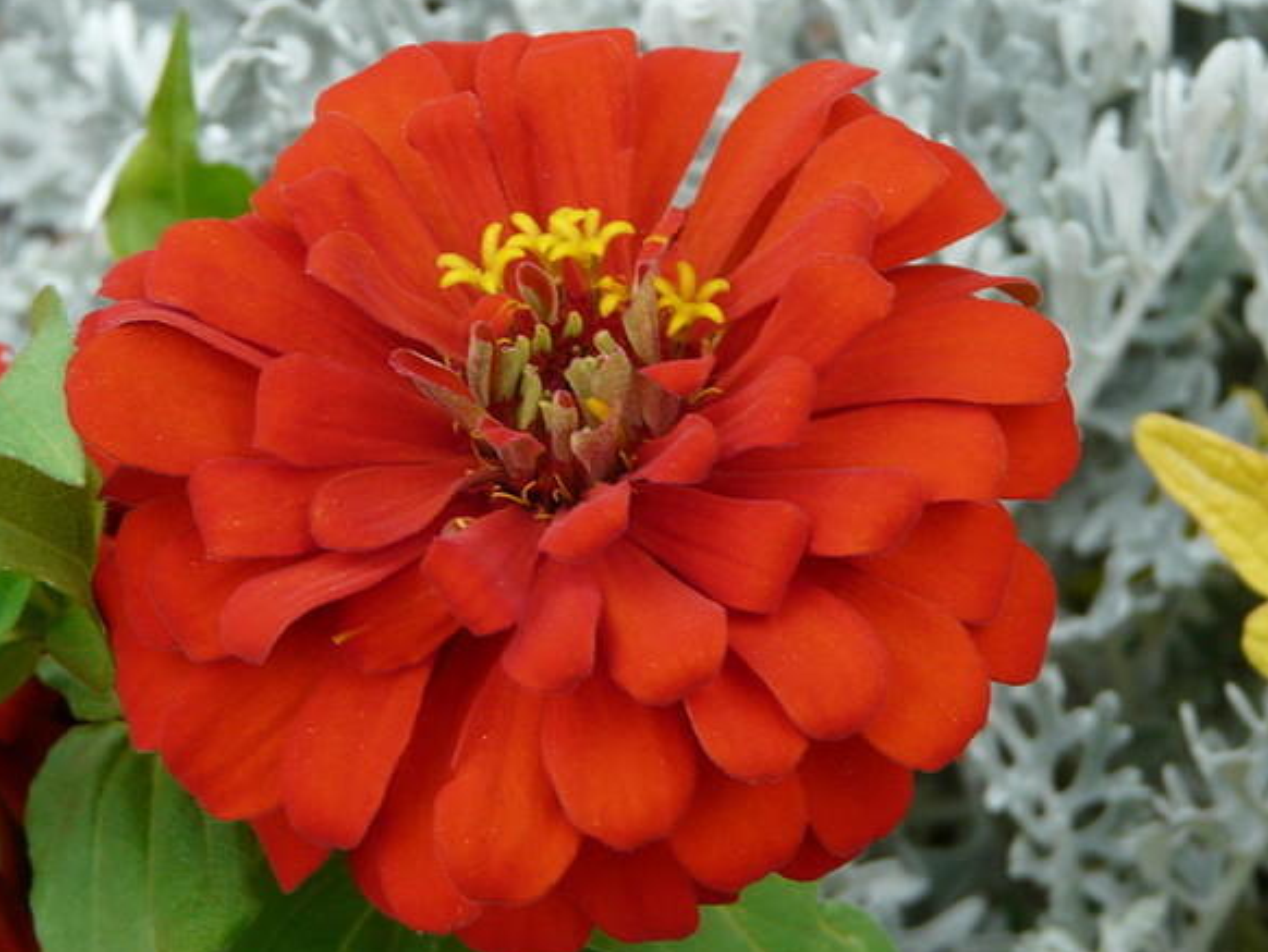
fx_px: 4068
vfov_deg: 13.4
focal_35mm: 111
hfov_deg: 17.7
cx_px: 643
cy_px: 477
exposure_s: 1/160
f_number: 4
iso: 100
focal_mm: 12.9
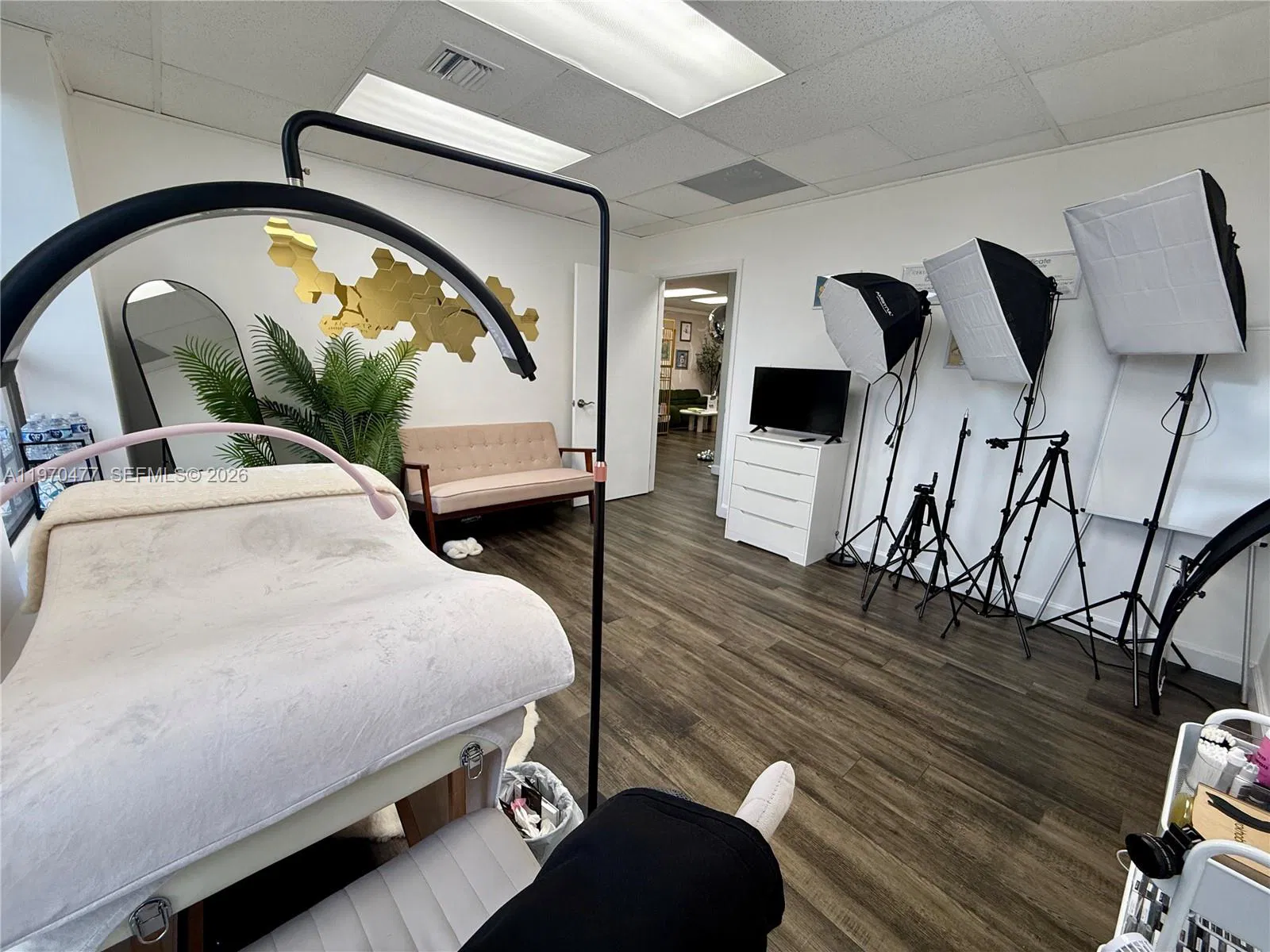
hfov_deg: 102.1
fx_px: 514
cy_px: 476
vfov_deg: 85.7
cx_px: 635
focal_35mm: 14
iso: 100
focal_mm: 2.22
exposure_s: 1/120
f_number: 2.2
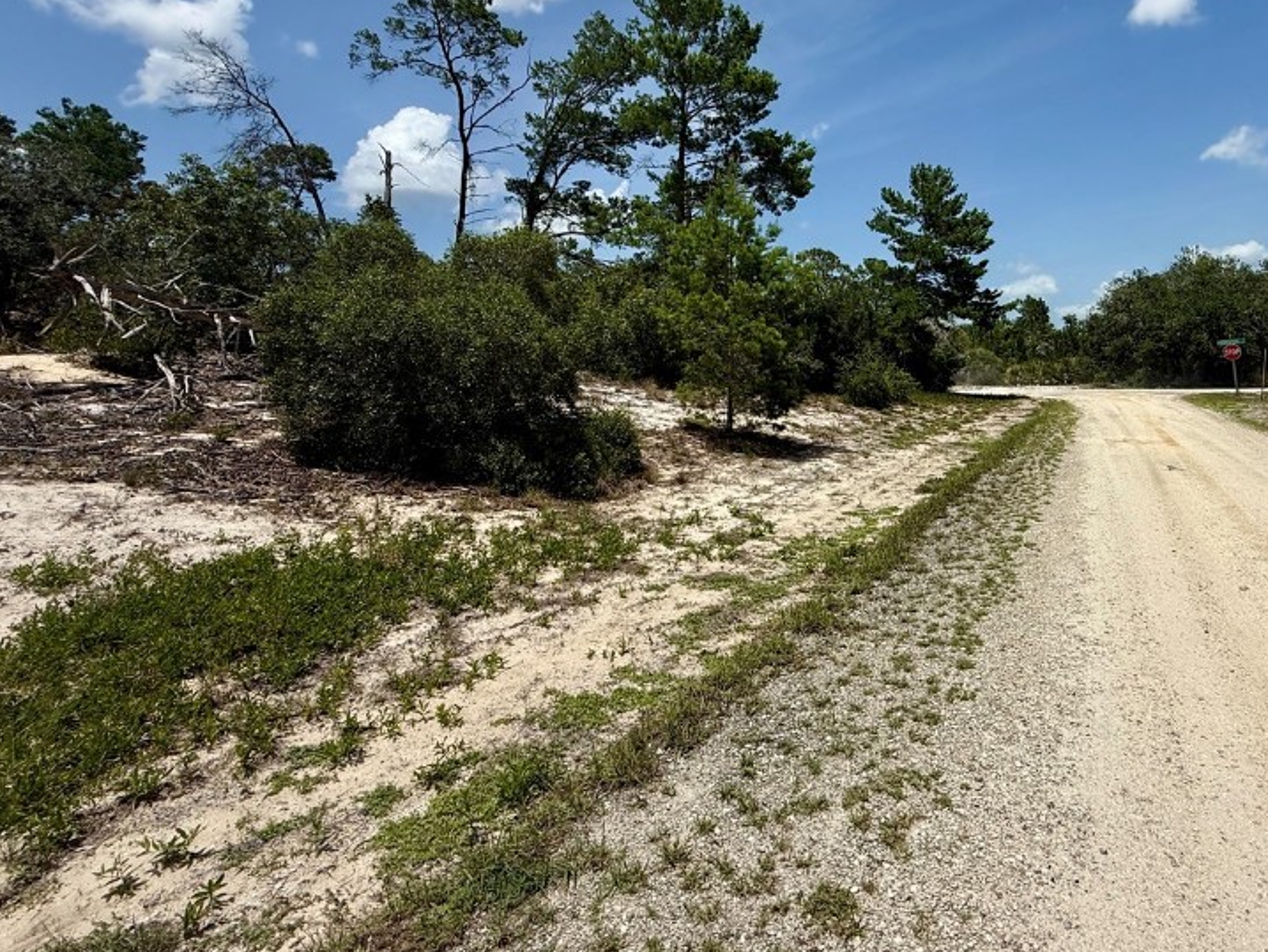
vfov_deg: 64.6
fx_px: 733
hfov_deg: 79.7
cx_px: 817
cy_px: 334
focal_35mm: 20
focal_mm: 2.22
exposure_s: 1/4149
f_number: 2.2
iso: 50
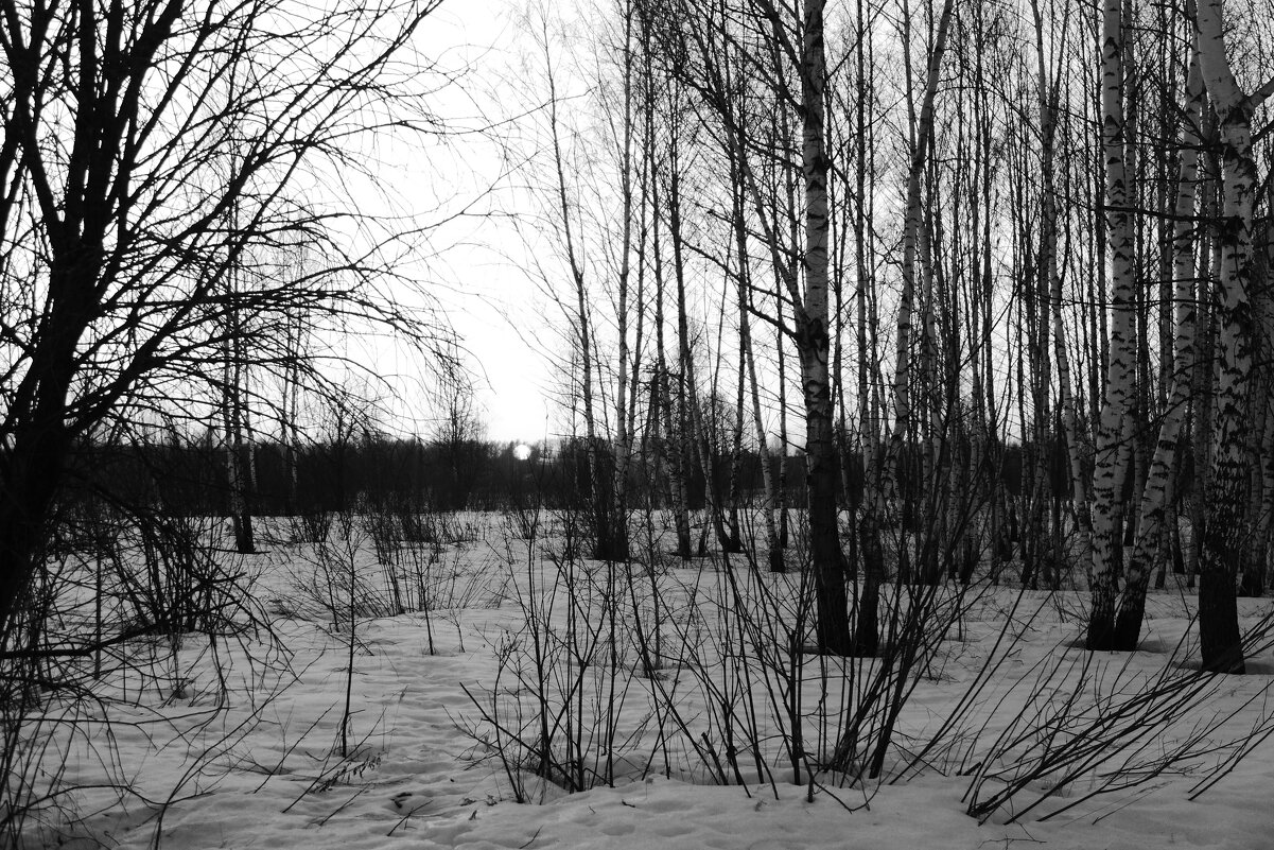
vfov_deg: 27.0
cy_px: 425
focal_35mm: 50
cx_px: 637
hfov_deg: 39.6
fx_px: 1770
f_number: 1.9
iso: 200
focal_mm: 9.8
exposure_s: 1/80
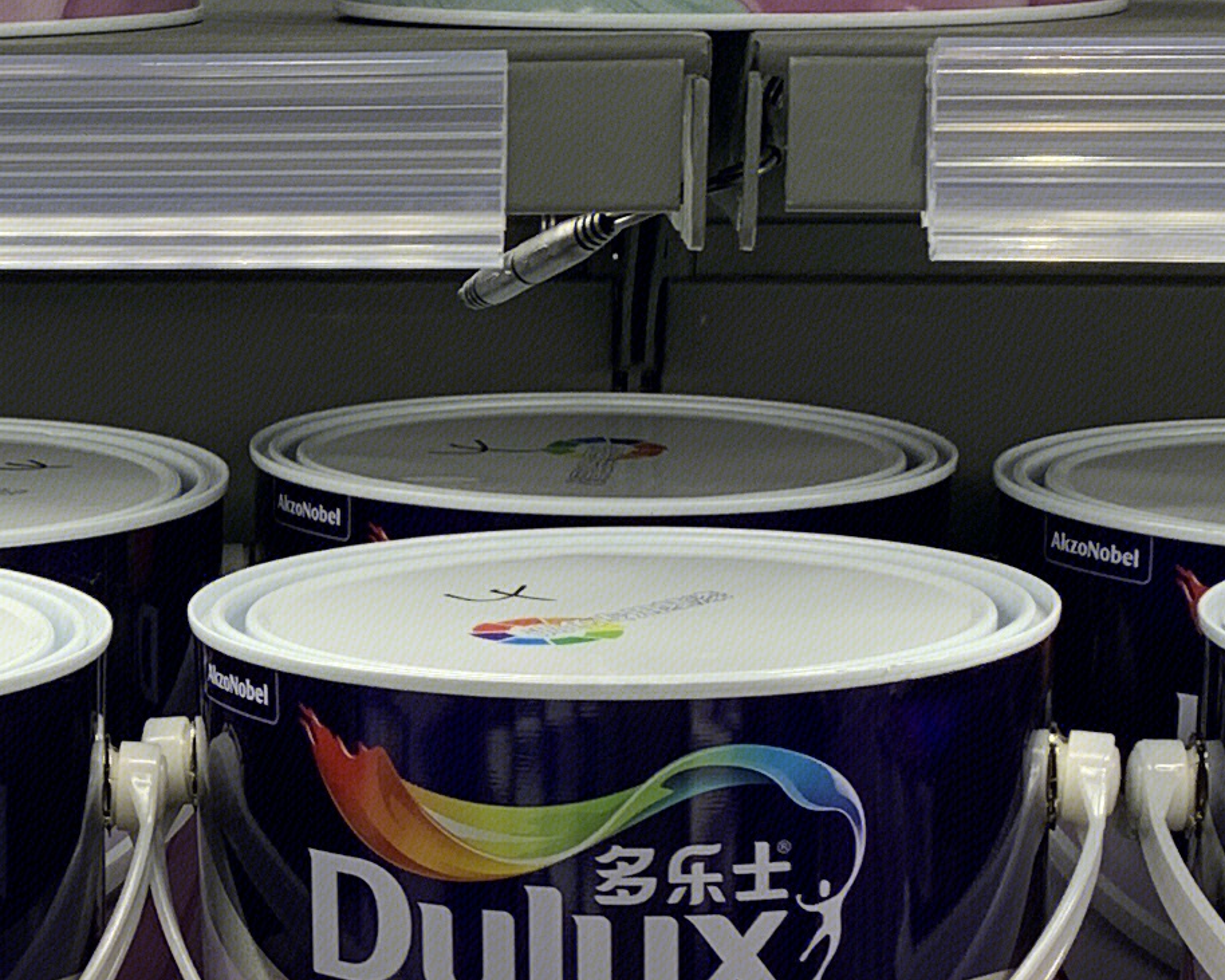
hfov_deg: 16.2
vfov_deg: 13.7
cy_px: 724
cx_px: -365
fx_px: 4060
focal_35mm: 112
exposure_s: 1/100
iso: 80
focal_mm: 4.25
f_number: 1.8
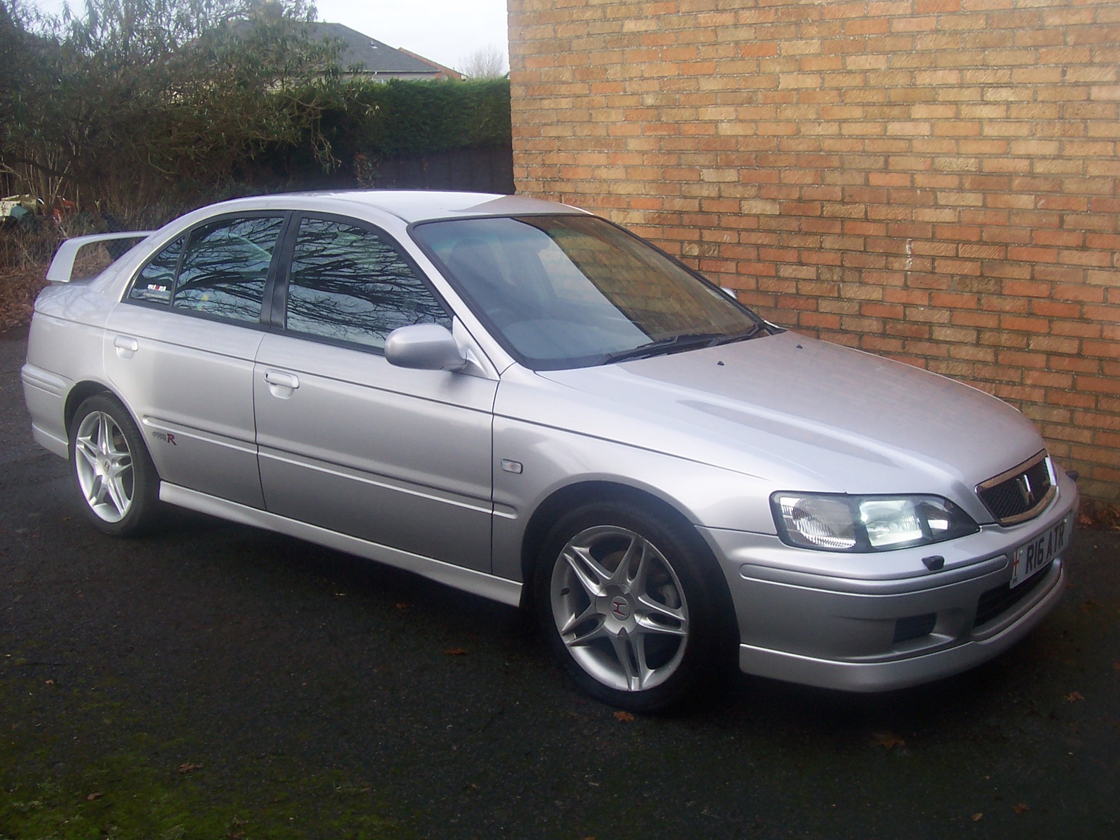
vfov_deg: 38.7
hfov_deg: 50.1
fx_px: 1197
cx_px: 560
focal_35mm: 37
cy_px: 420
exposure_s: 1/125
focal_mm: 5.6
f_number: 5.6
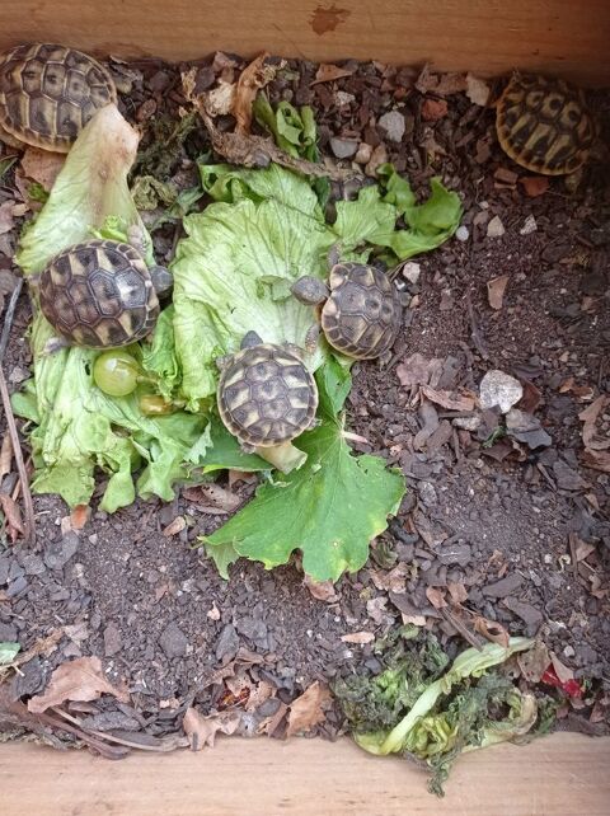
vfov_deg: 63.5
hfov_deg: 49.7
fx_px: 659
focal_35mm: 28
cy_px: 408
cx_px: 305
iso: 103
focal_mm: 4.74
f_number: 1.79
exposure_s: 1/230
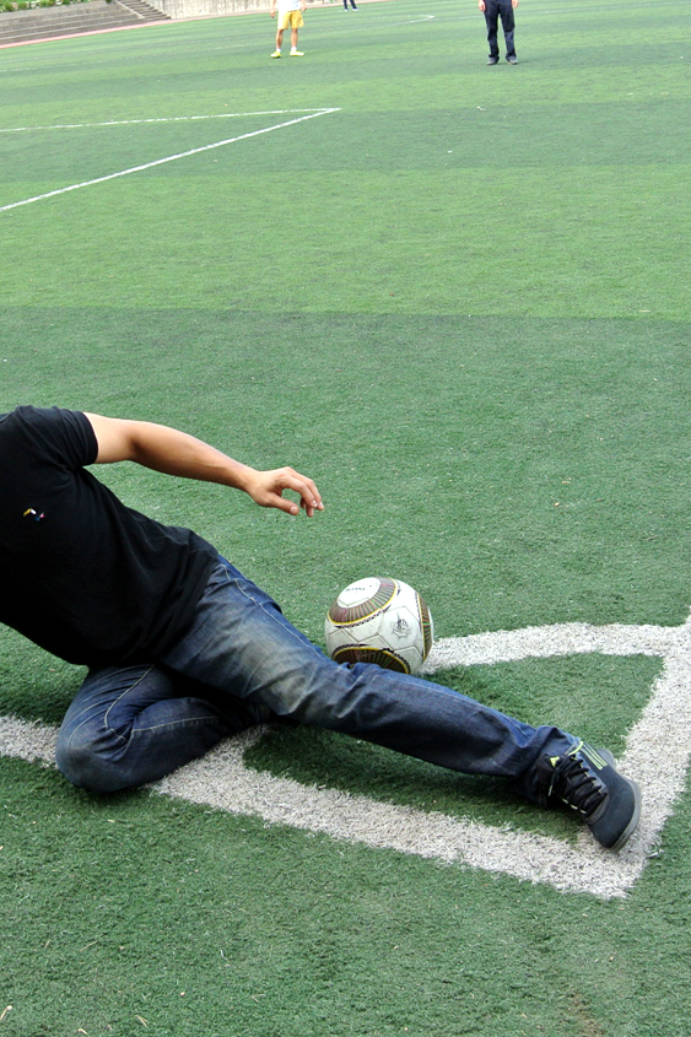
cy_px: 515
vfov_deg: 44.5
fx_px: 1267
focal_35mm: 44
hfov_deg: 30.3
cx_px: 232
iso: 200
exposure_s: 1/250
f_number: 4
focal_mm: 11
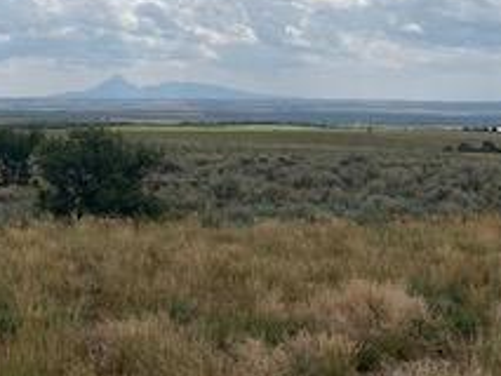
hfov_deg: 24.7
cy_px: 78
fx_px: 1130
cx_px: 122
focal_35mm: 78
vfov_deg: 18.7
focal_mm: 4.25
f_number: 1.8
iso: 32
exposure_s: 1/6061
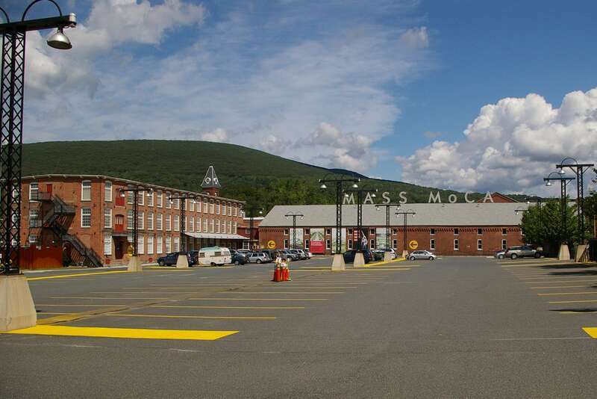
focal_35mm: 27
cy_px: 200
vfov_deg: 48.0
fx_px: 448
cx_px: 298
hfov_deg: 67.4
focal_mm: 18
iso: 400
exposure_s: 1/500
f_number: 11
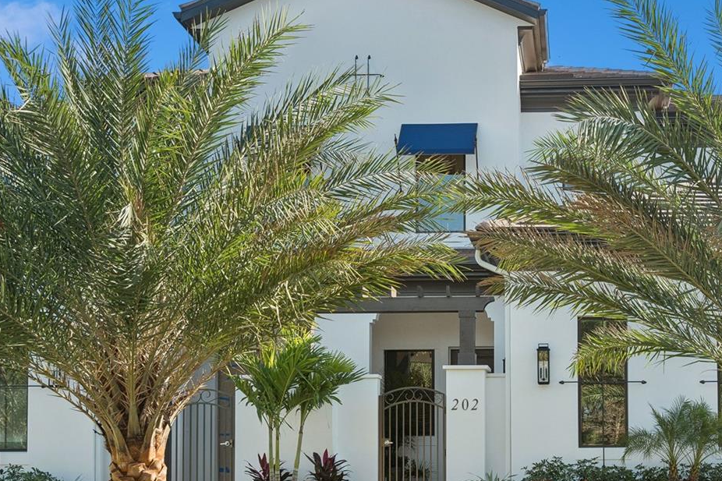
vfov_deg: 23.6
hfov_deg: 34.0
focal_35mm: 57
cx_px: 582
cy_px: 338
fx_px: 1143
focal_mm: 33
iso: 200
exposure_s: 1/160
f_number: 8
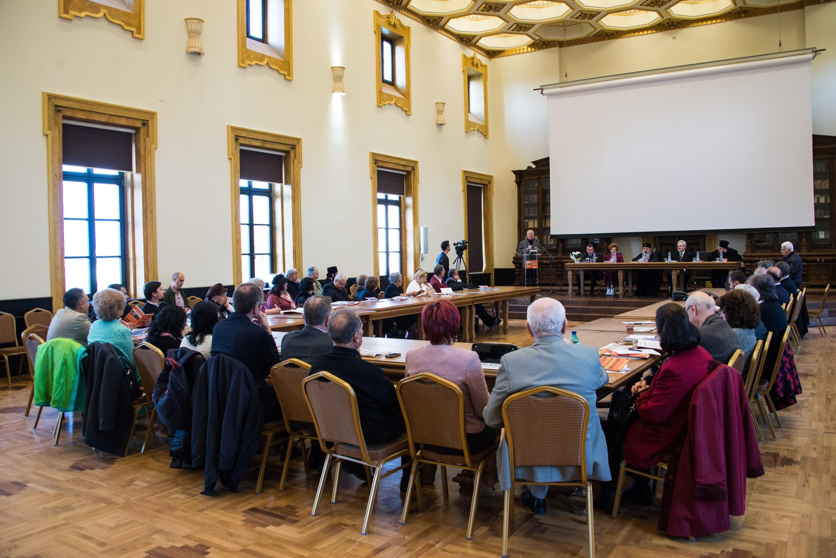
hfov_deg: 65.4
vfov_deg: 46.4
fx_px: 650
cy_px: 279
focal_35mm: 28
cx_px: 418
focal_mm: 28
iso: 2000
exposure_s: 1/100
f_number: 5
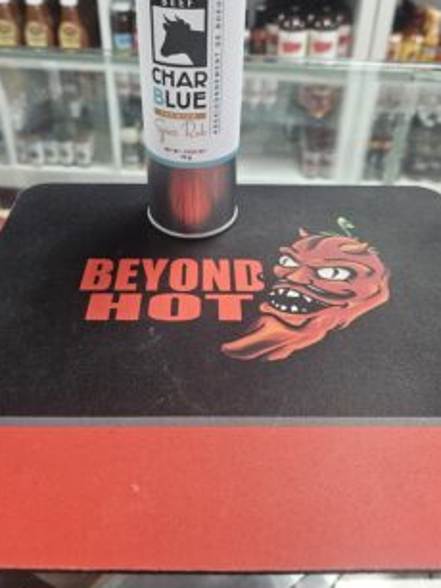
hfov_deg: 46.8
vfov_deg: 59.0
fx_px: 510
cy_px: 209
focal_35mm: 30
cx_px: 213
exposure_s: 1/120
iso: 320
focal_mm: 5.4
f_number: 1.8
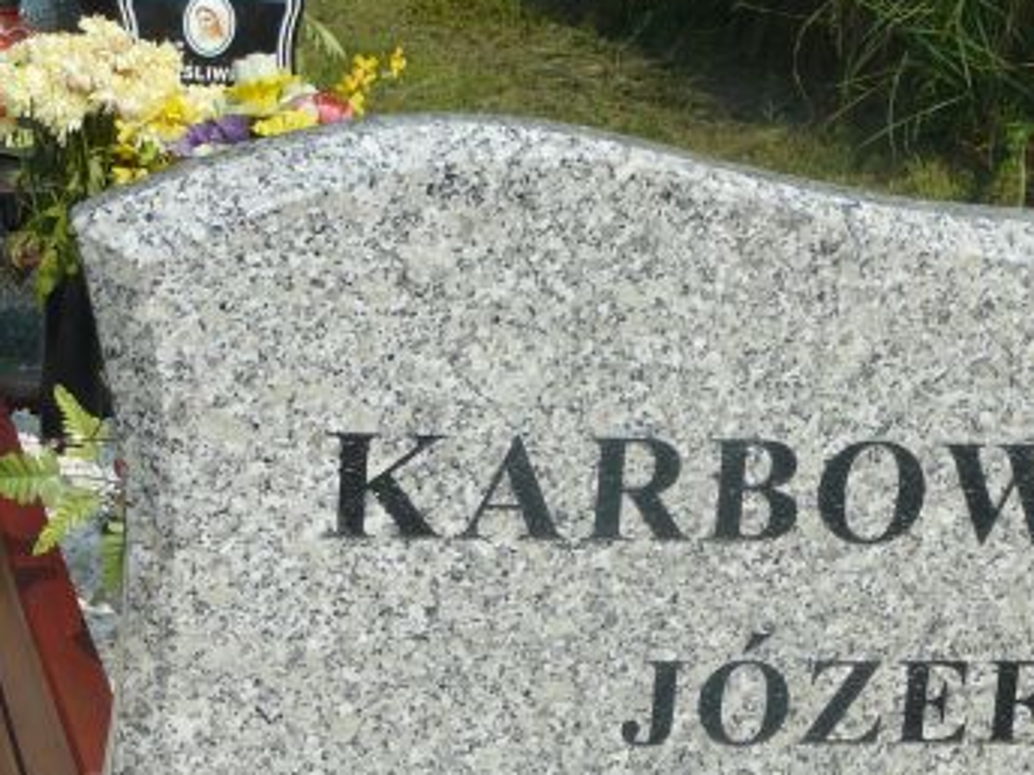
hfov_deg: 16.2
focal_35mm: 121
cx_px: 836
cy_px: 556
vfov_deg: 12.2
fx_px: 3614
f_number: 6.3
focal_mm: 9.7
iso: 80
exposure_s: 1/400
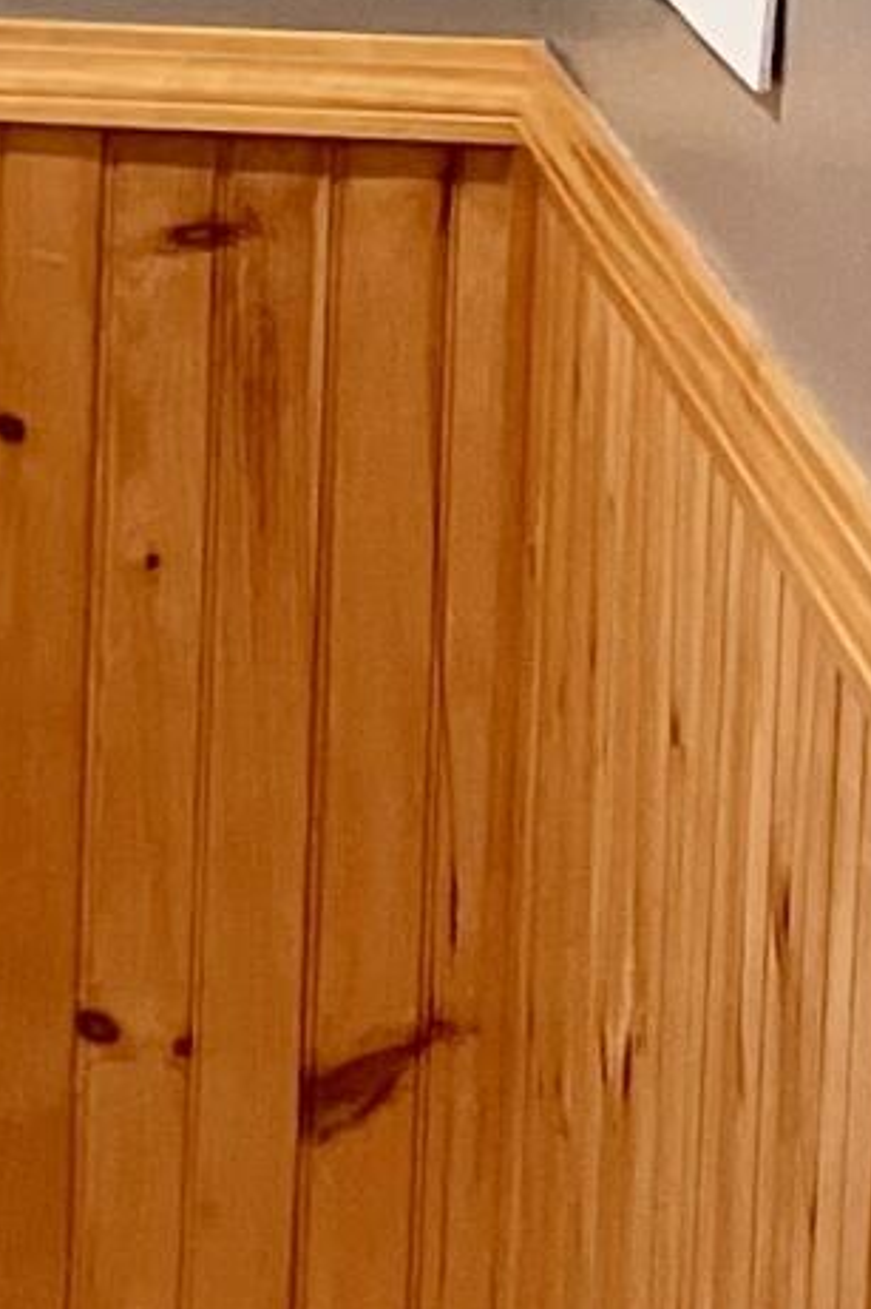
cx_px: -2190
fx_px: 6392
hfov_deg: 6.7
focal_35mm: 176
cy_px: -51
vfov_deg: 11.5
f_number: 1.6
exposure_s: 1/40
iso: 400
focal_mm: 4.2
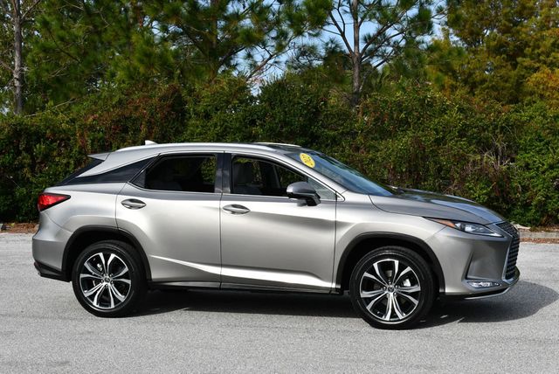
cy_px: 187
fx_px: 1057
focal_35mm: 68
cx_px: 280
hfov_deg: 29.6
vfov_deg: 20.1
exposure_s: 1/320
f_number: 9
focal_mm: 34
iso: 100
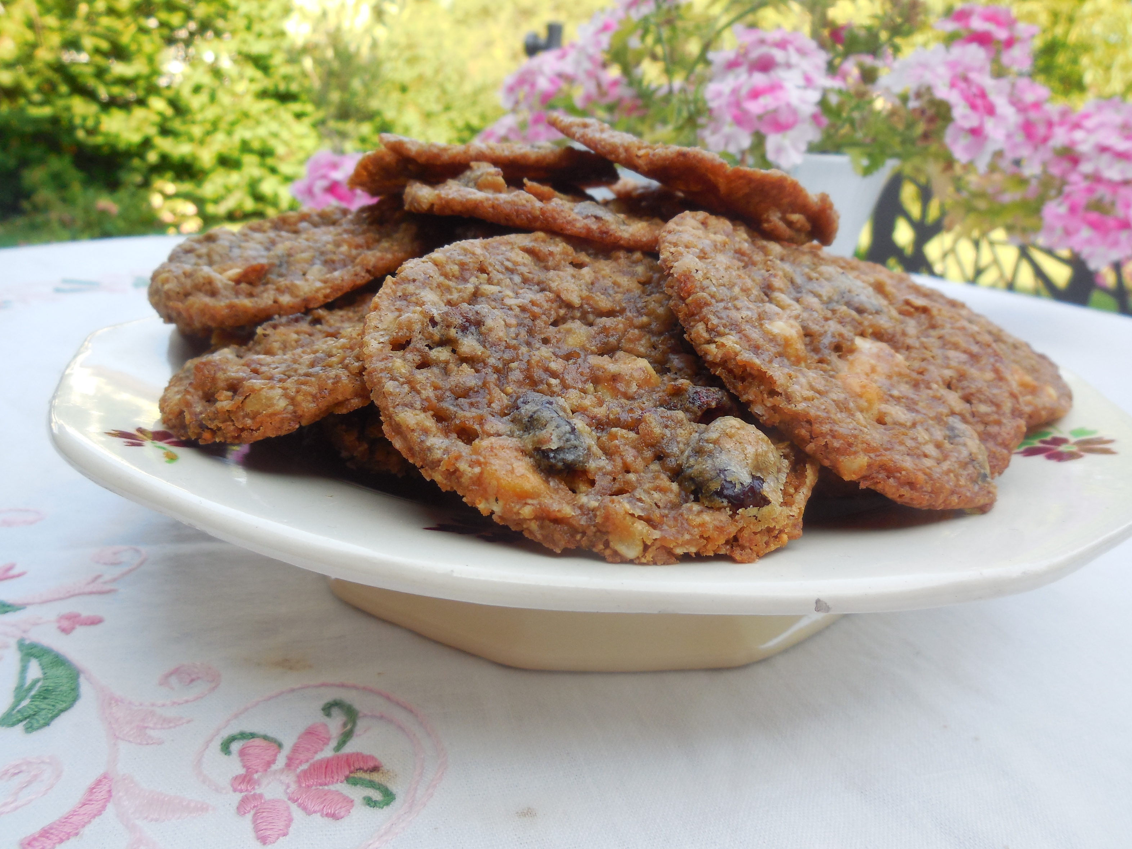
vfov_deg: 53.1
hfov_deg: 67.3
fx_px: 850
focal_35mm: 26
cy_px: 420
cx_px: 560
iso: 125
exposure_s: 1/200
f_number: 3.1
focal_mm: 4.5
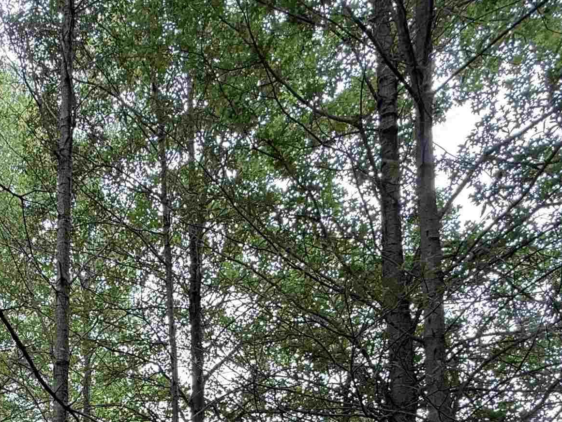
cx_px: 80
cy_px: 541
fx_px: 601
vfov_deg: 30.8
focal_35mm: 37
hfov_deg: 46.3
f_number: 2.2
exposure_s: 1/99
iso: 64
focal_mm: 2.22
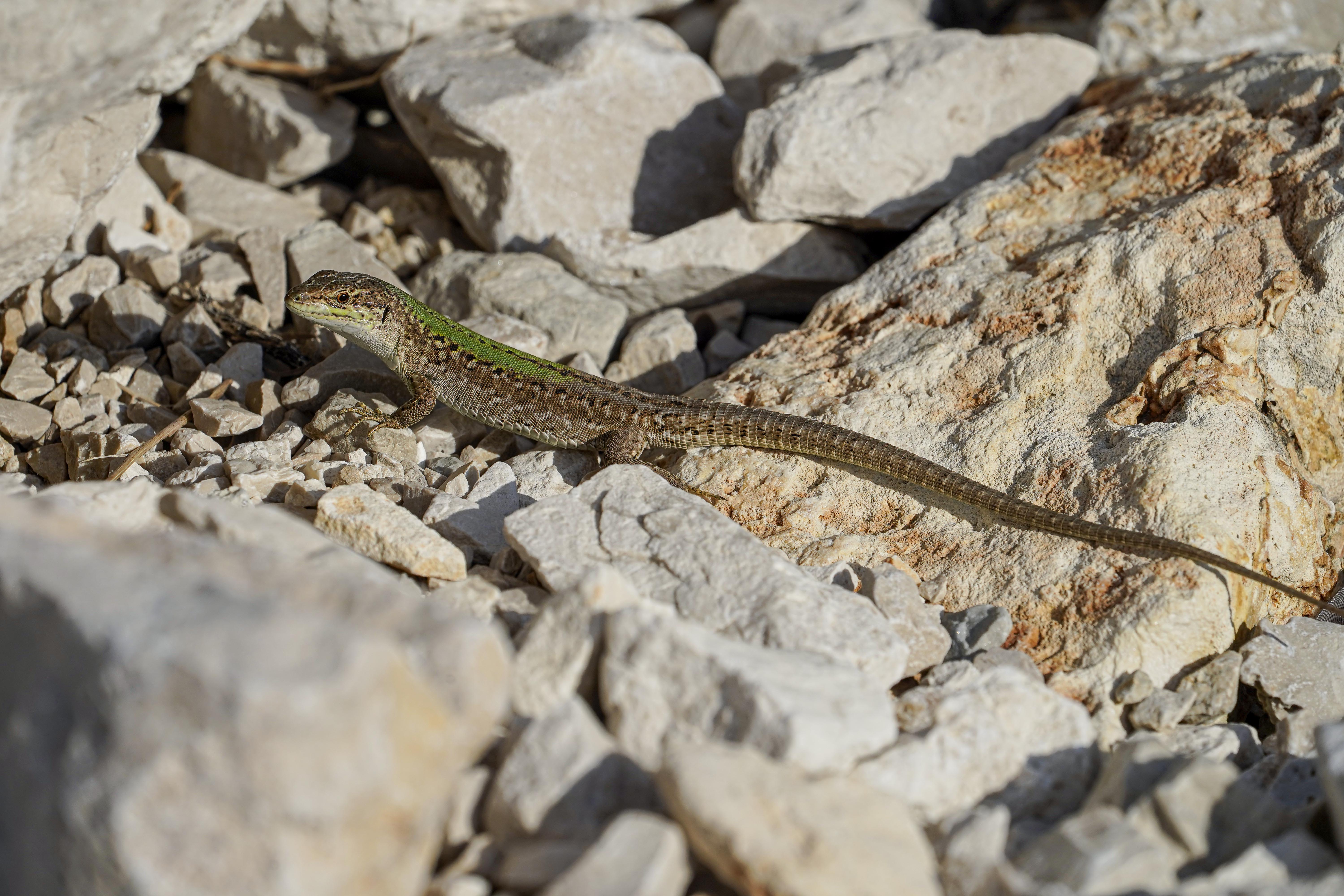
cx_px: 672
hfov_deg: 5.2
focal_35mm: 400
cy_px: 448
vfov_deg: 3.4
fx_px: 14932
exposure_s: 1/800
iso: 250
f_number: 11
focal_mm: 400
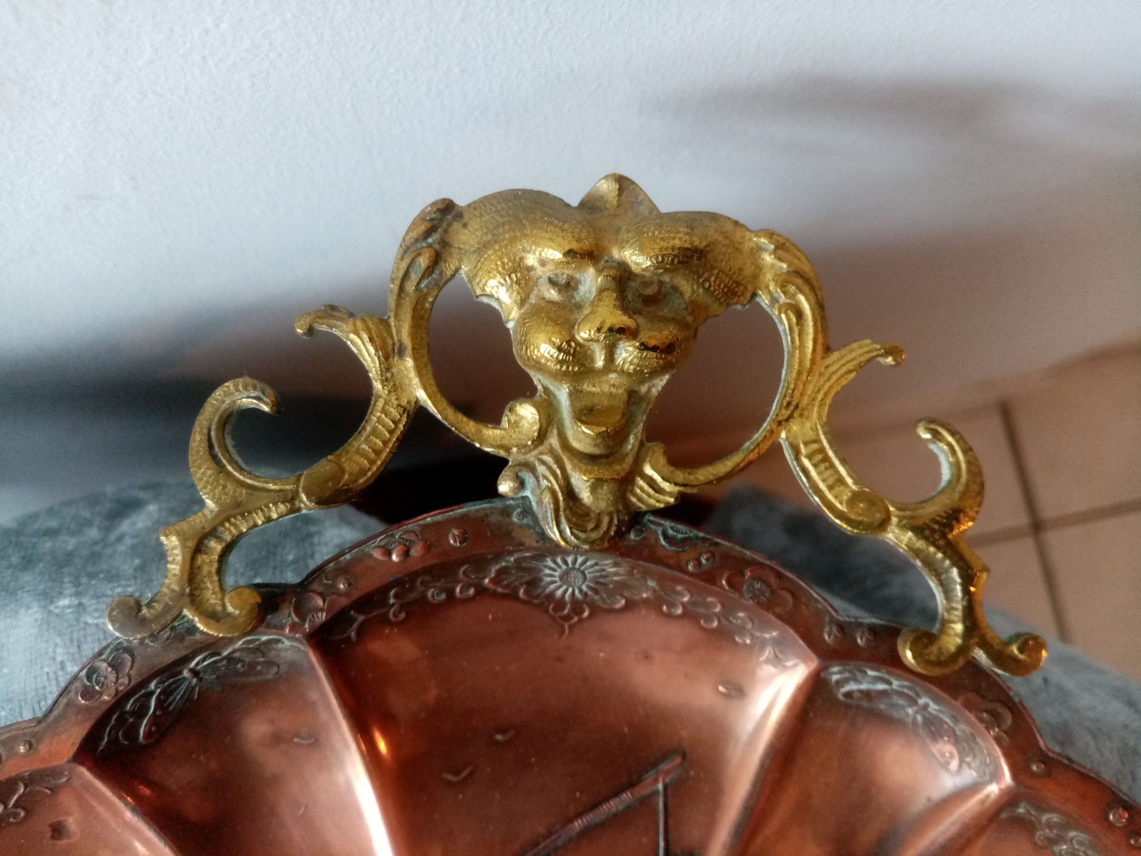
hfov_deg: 67.3
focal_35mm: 26
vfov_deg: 53.1
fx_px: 857
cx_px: 570
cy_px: 428
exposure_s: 1/33.3
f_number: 1.8
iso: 401
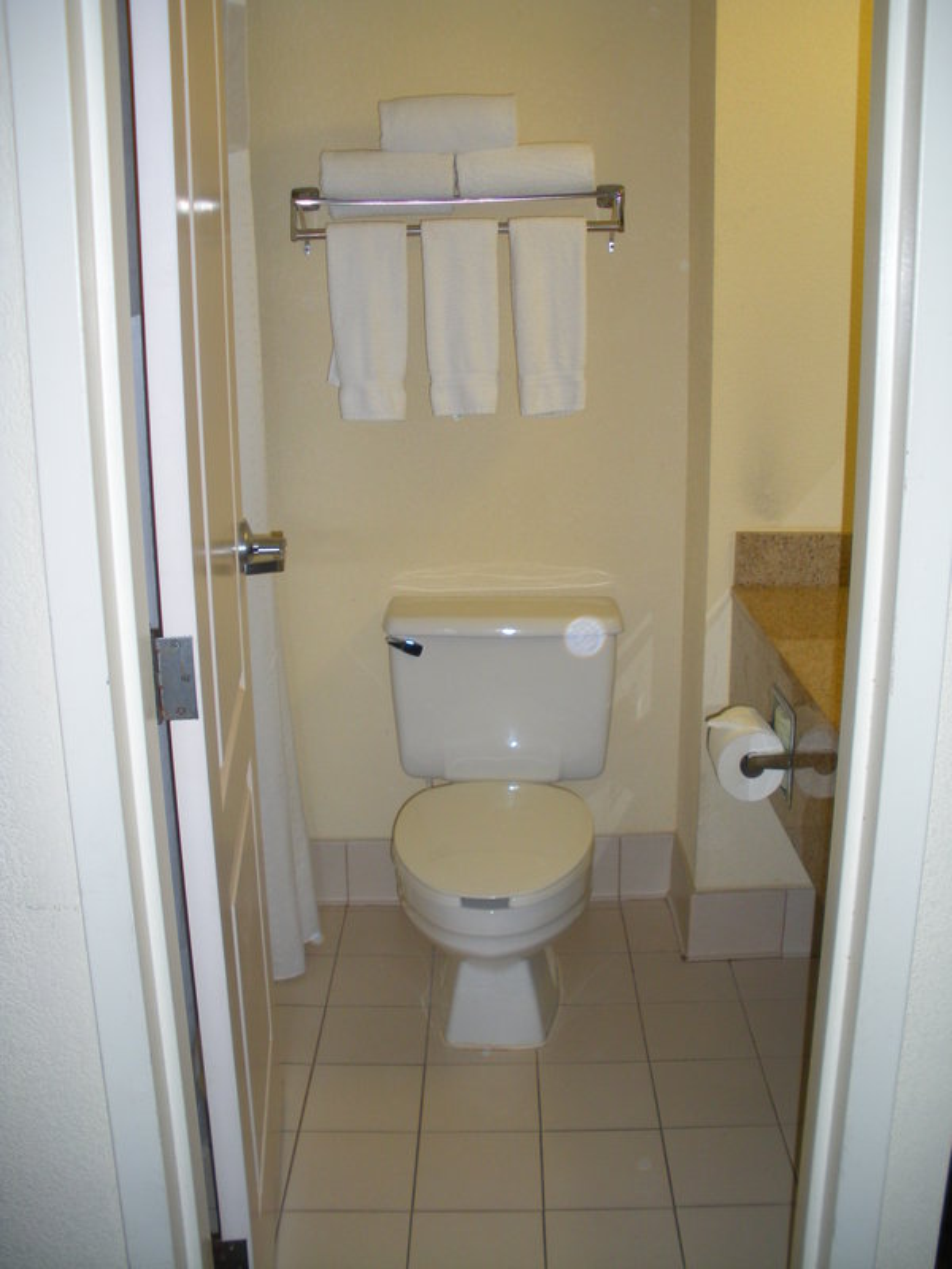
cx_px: 476
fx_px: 1320
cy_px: 634
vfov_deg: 51.4
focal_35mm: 36
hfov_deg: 39.7
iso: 100
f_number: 3.5
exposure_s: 1/30
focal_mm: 6.3
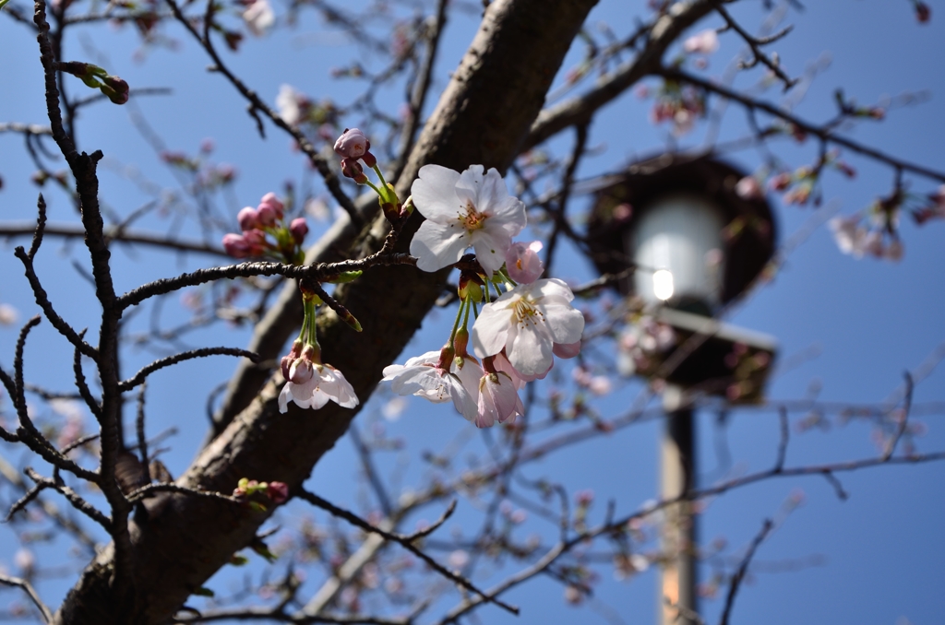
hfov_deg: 29.9
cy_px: 312
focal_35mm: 68
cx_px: 472
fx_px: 1768
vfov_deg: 20.1
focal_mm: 45
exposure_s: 1/500
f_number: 7.1
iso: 100
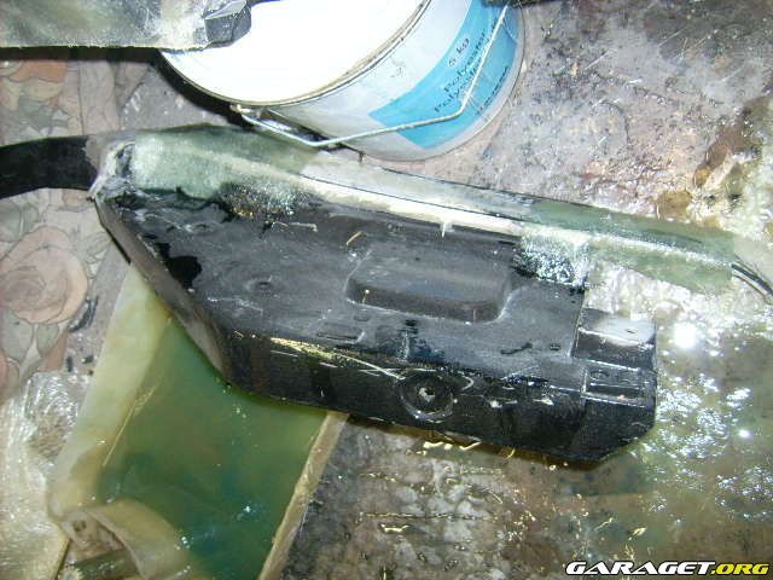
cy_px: 290
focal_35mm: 35
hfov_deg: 52.6
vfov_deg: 40.7
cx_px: 386
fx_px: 782
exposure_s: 1/60
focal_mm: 5.95
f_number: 2.8
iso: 100
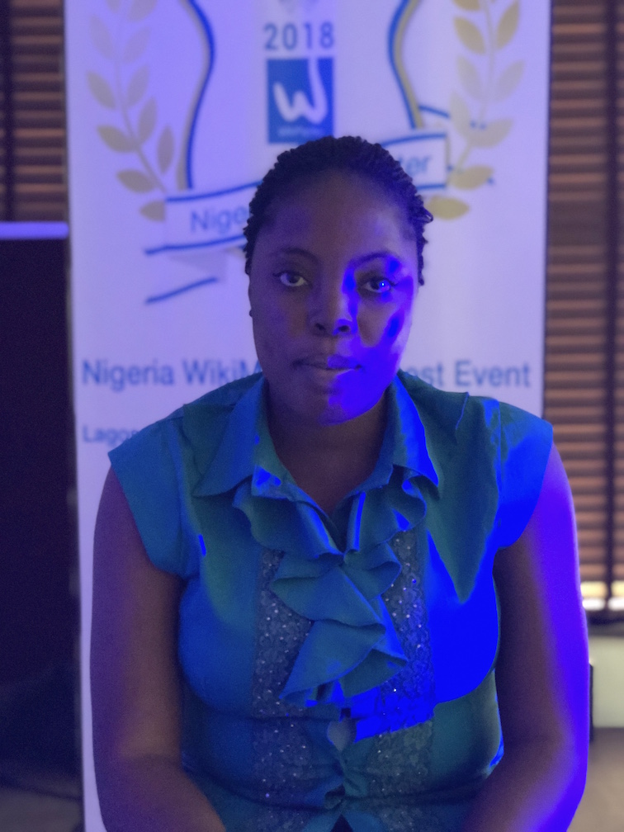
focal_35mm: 57
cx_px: 312
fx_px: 1370
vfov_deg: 33.8
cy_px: 416
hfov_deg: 25.7
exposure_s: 1/50
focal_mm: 6.6
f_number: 2.8
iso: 1250
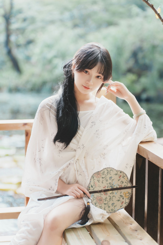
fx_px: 604
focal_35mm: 89
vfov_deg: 22.9
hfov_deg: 15.4
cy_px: 122
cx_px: 82
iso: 125
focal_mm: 89
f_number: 2.8
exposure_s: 1/80
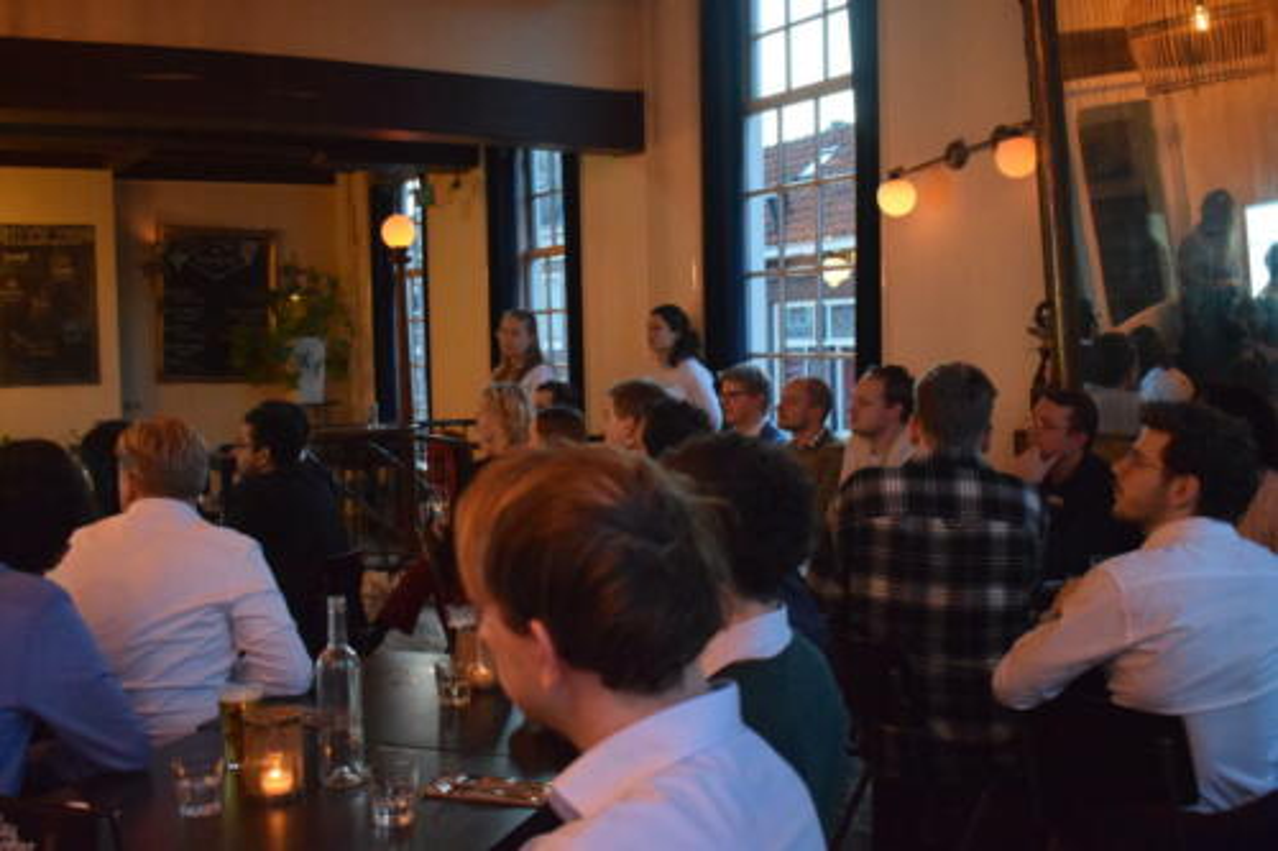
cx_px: 639
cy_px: 426
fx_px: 1331
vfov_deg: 35.5
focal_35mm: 38
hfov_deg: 51.3
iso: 6400
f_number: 4
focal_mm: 25
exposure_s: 1/50
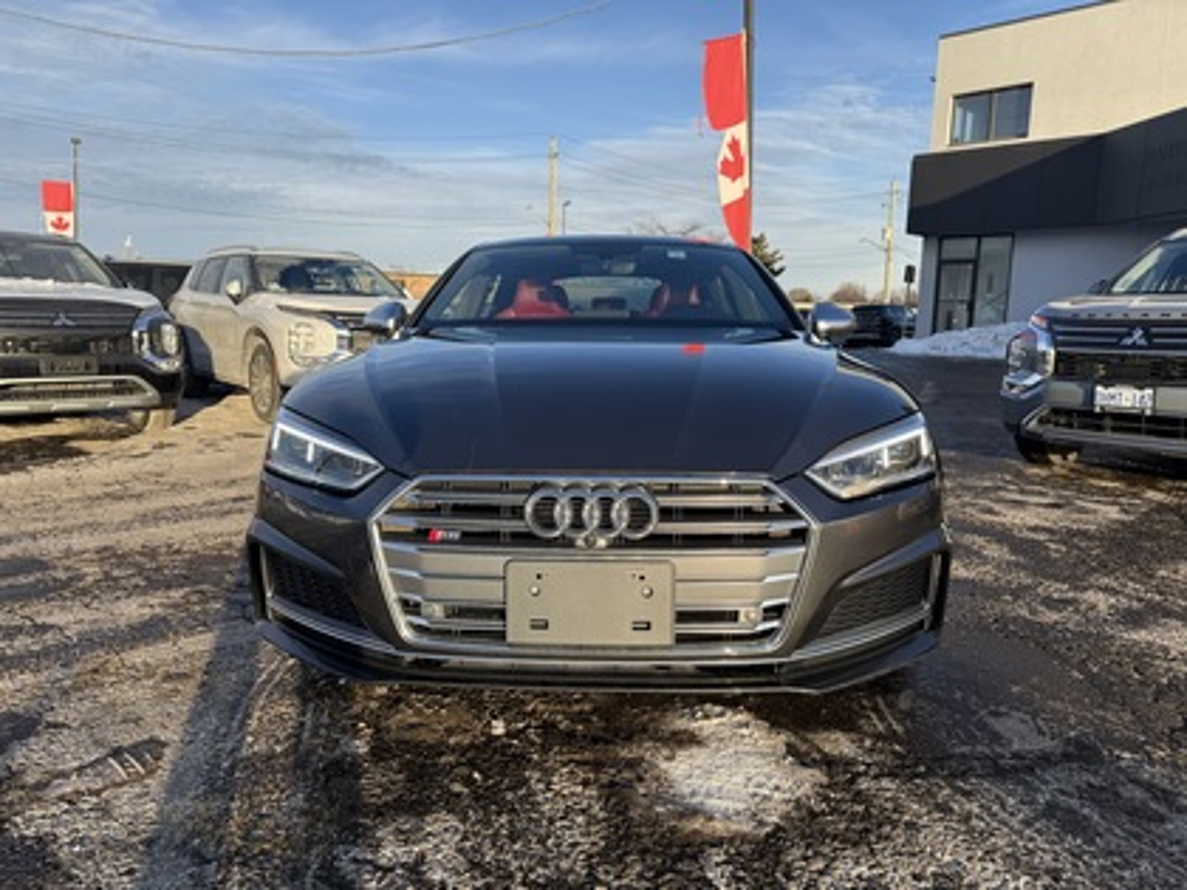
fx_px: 823
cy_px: 445
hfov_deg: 71.6
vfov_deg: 56.8
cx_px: 594
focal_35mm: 24
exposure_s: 1/1812
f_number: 1.78
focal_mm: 6.76
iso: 80
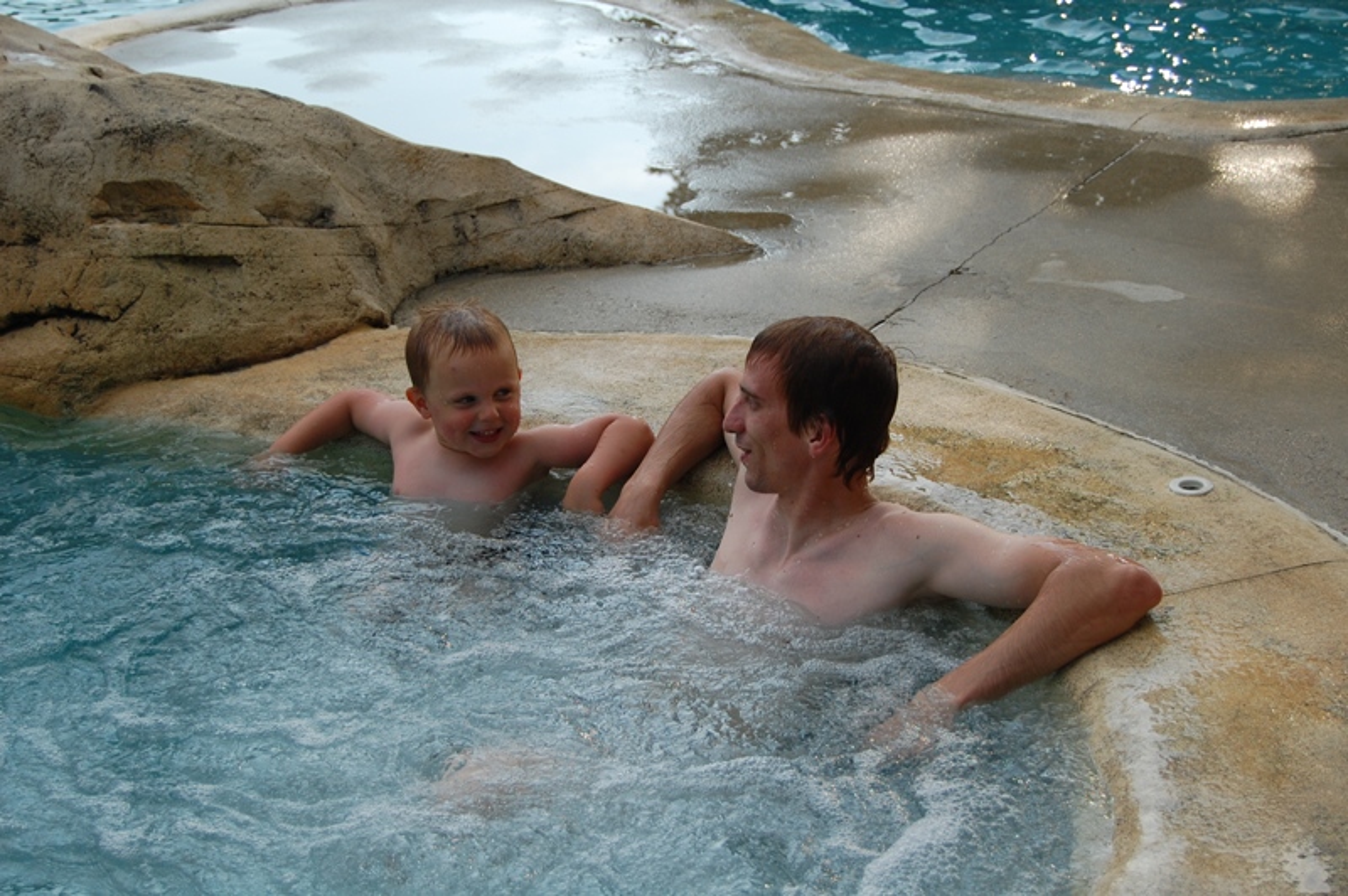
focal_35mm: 60
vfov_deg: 22.6
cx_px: 674
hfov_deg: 33.4
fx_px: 2245
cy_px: 448
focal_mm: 40
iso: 200
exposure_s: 1/640
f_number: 5
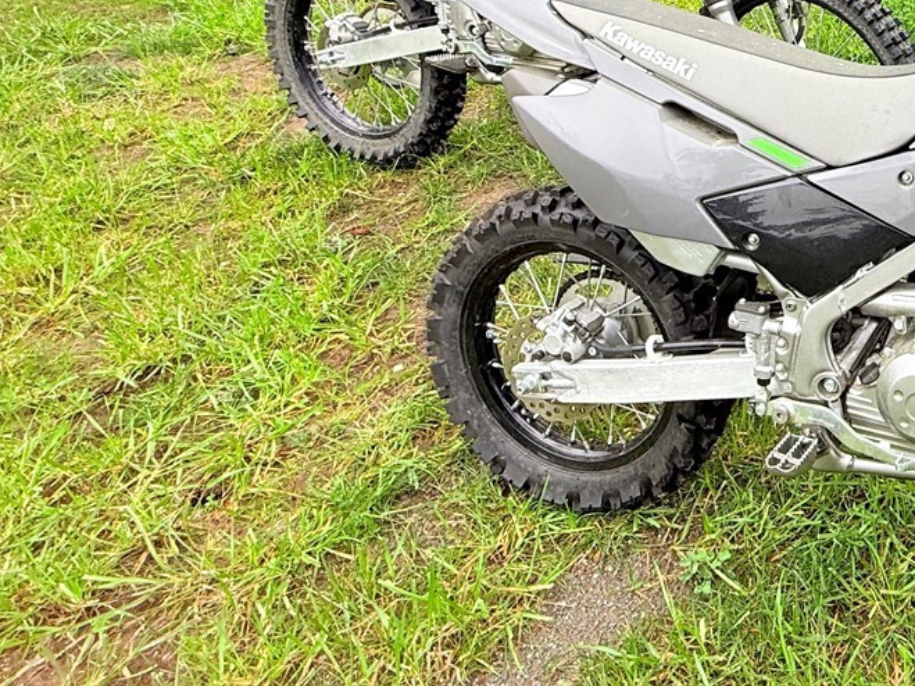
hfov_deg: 44.7
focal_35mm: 34
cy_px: 93
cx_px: 940
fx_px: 899
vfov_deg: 39.3
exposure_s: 1/112
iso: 50
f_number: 2.2
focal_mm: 2.22
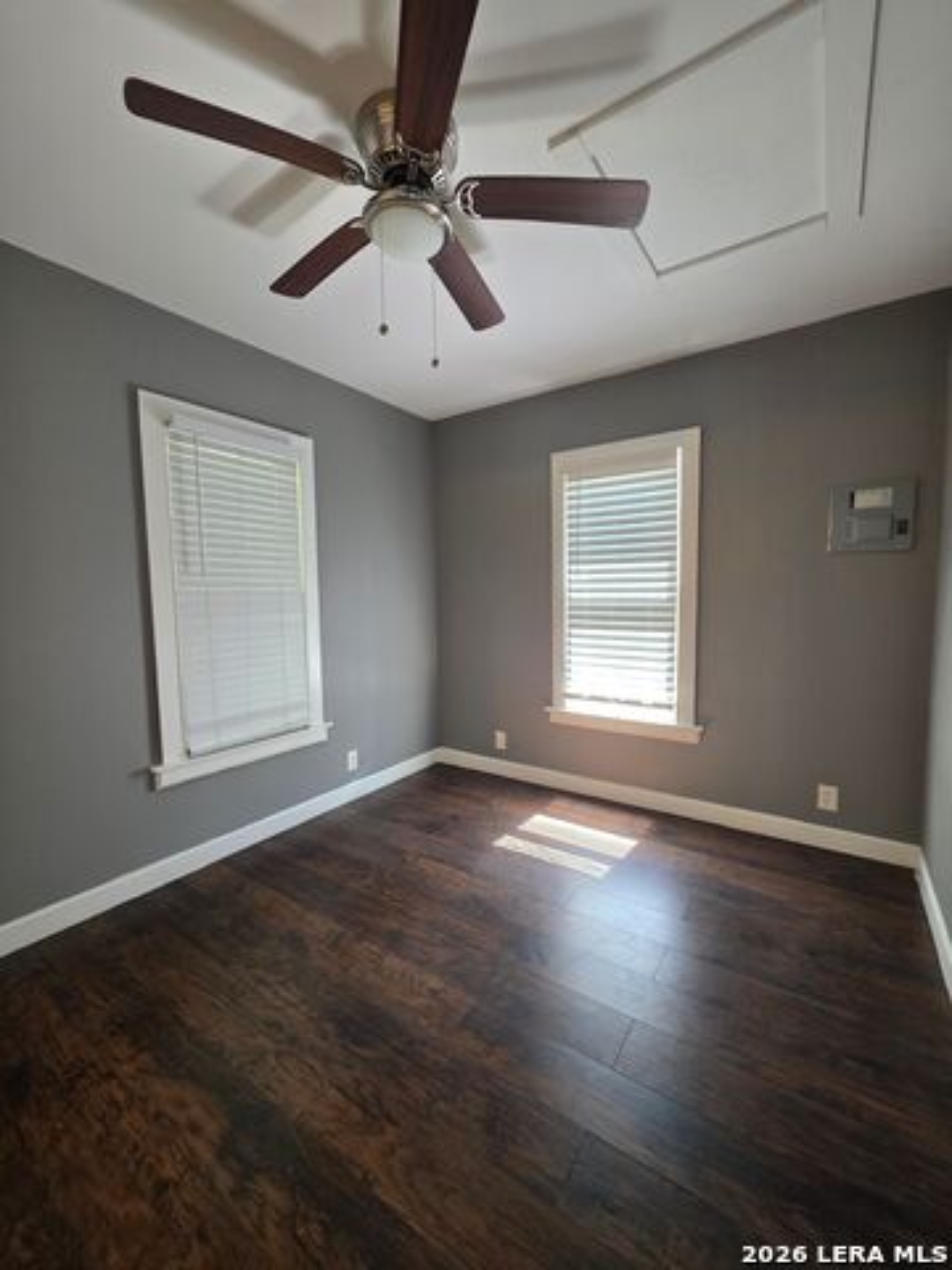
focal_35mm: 13
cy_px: 635
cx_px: 476
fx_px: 477
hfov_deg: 89.9
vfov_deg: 106.2
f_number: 1.9
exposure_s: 1/120
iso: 250
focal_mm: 2.2
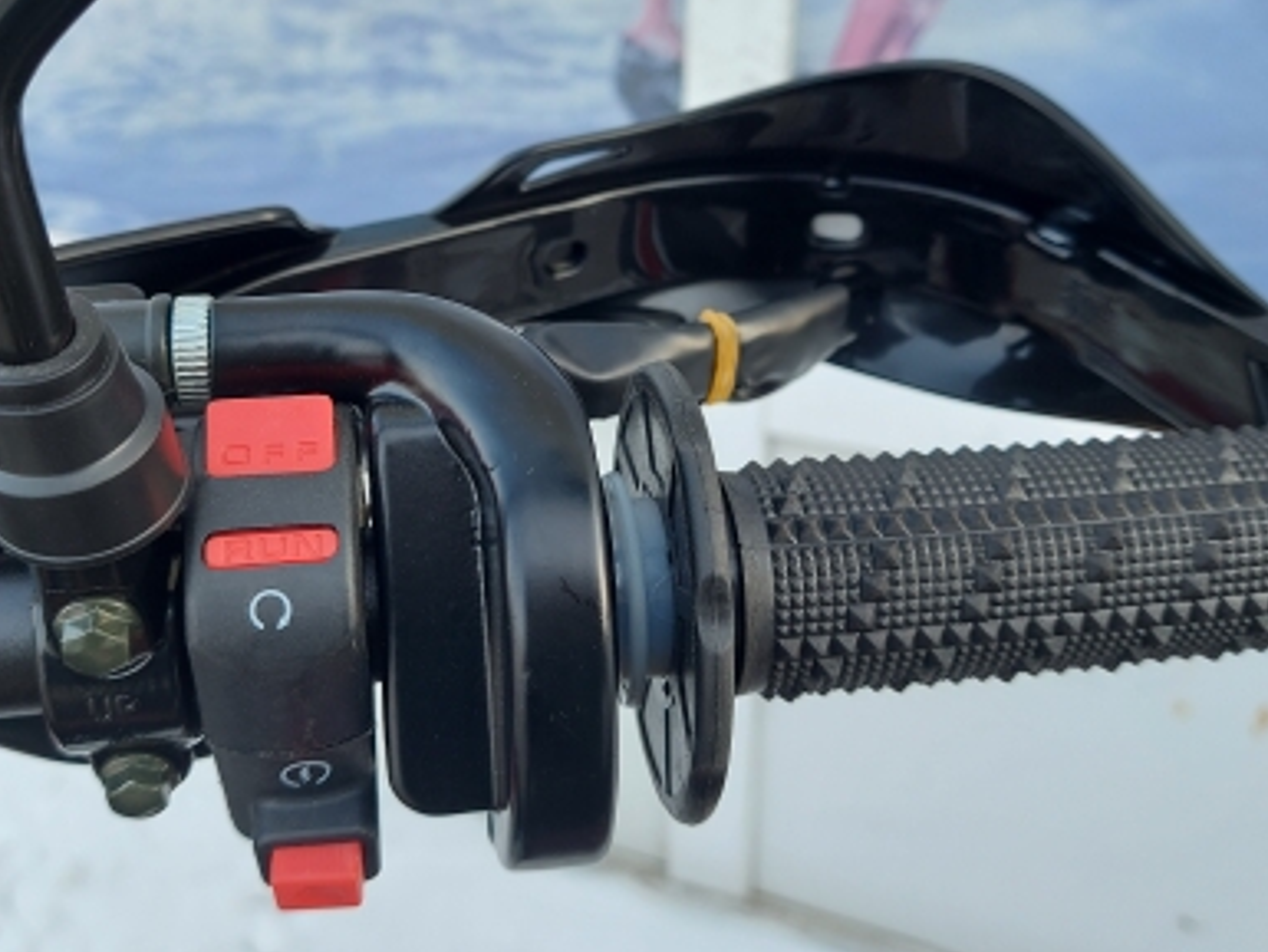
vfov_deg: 39.5
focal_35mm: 36
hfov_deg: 51.2
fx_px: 1319
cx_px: 547
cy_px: 389
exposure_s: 1/180
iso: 40
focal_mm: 5.23
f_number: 1.8
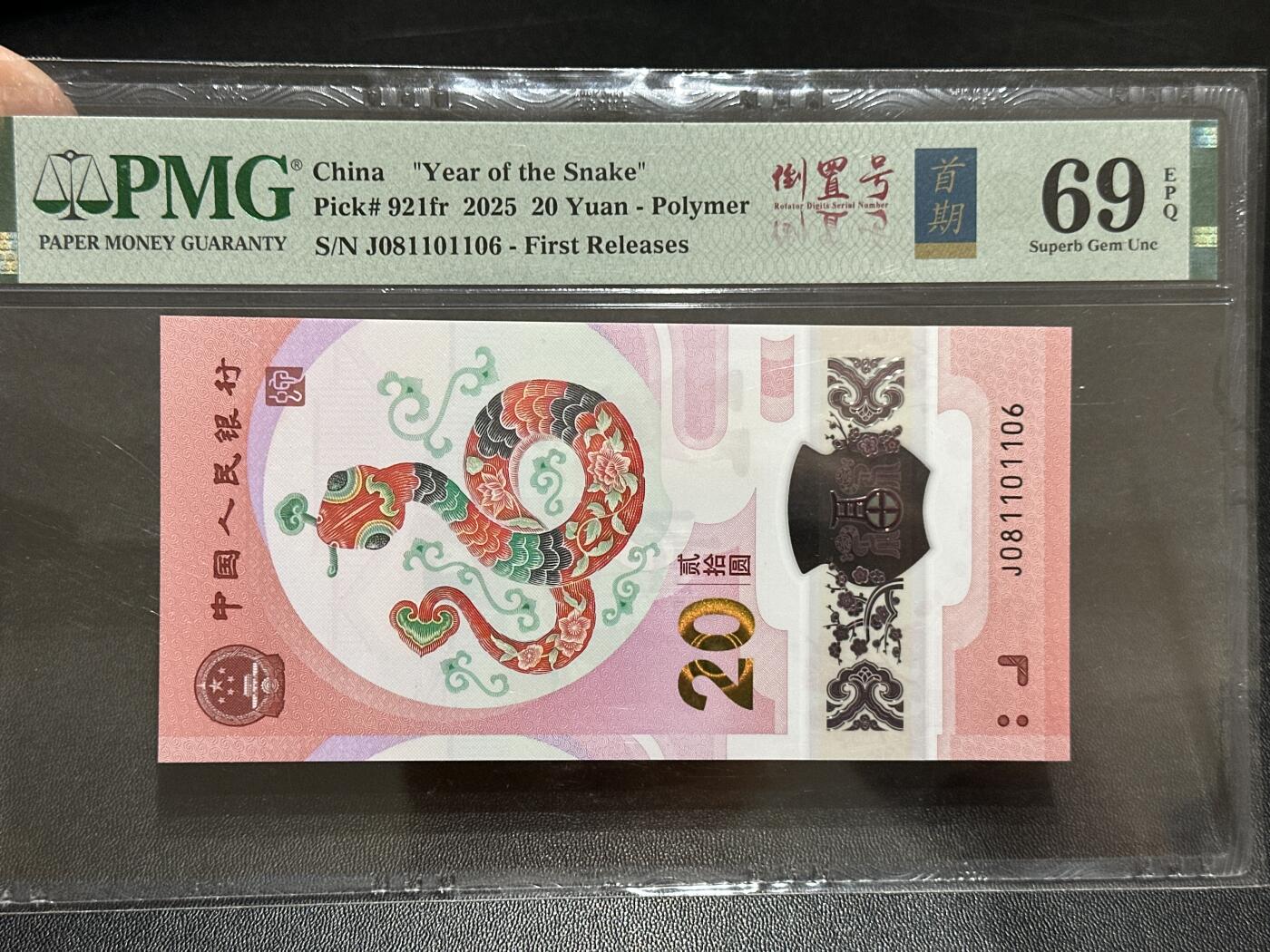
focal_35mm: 48
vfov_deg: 30.3
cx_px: 635
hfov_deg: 39.7
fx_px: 1761
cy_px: 476
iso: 125
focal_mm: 6.86
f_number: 1.78
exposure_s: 1/50
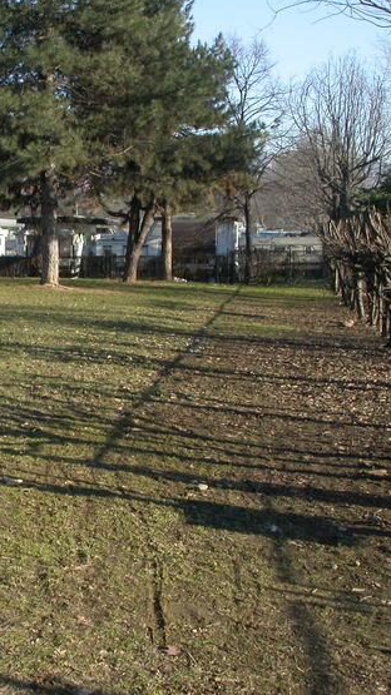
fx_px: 1033
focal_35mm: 56
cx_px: 23
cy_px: 348
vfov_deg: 37.2
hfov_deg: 20.9
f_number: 6
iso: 100
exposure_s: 1/236
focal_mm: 7.85
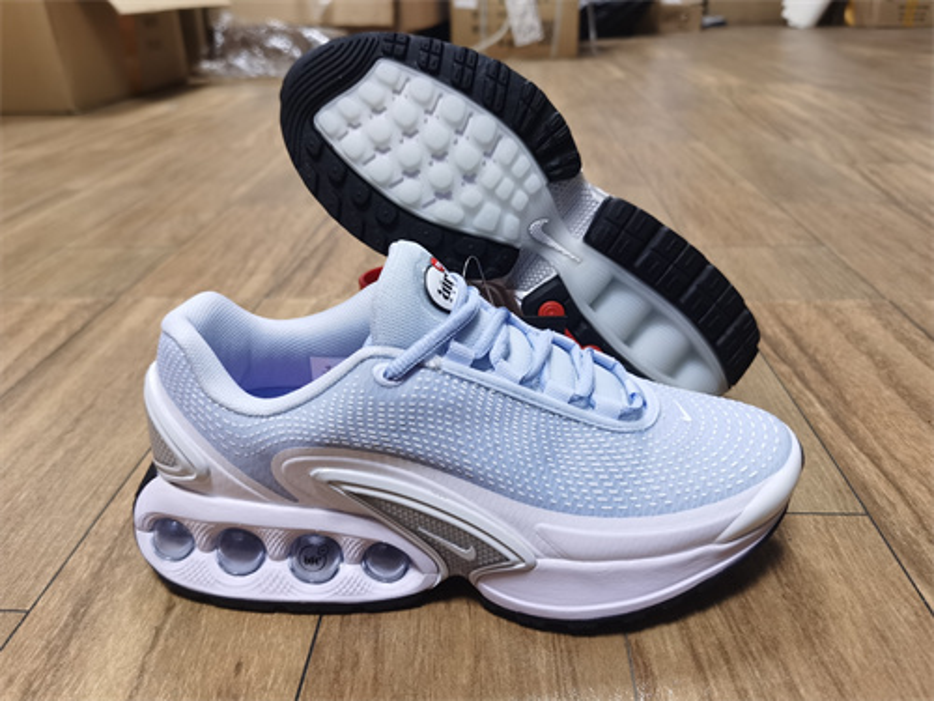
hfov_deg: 65.3
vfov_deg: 51.4
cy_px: 350
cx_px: 467
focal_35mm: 27
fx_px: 729
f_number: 1.6
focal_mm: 5.56
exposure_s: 1/45.5
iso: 320
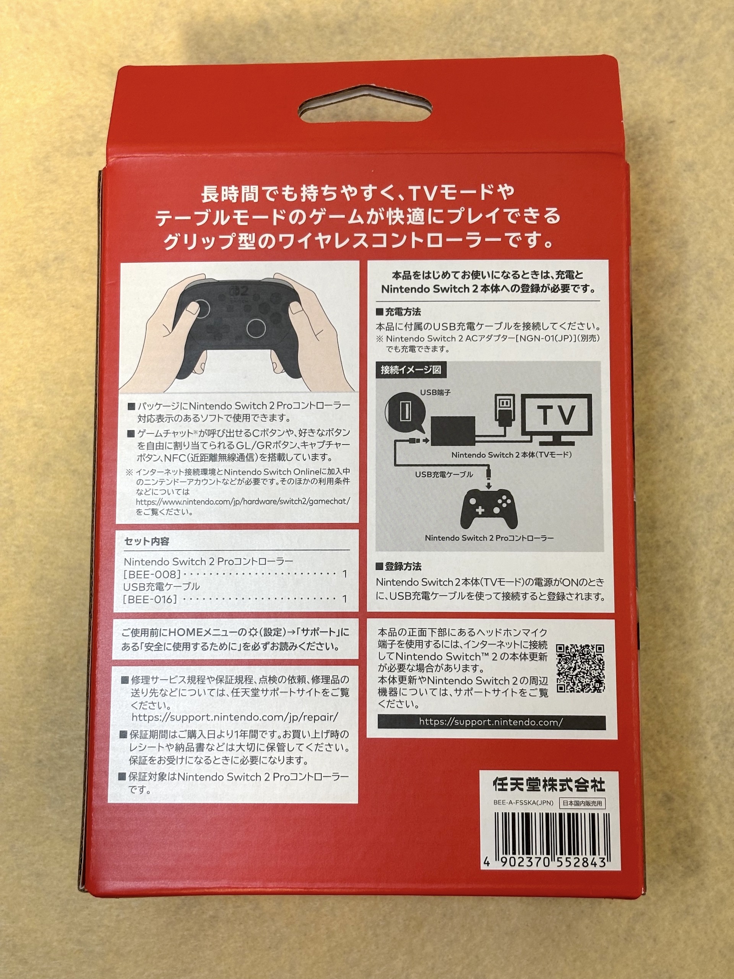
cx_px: 367
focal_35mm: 52
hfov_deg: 28.0
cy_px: 490
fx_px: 1470
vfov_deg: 36.8
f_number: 1.6
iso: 64
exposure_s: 1/50
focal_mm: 5.96
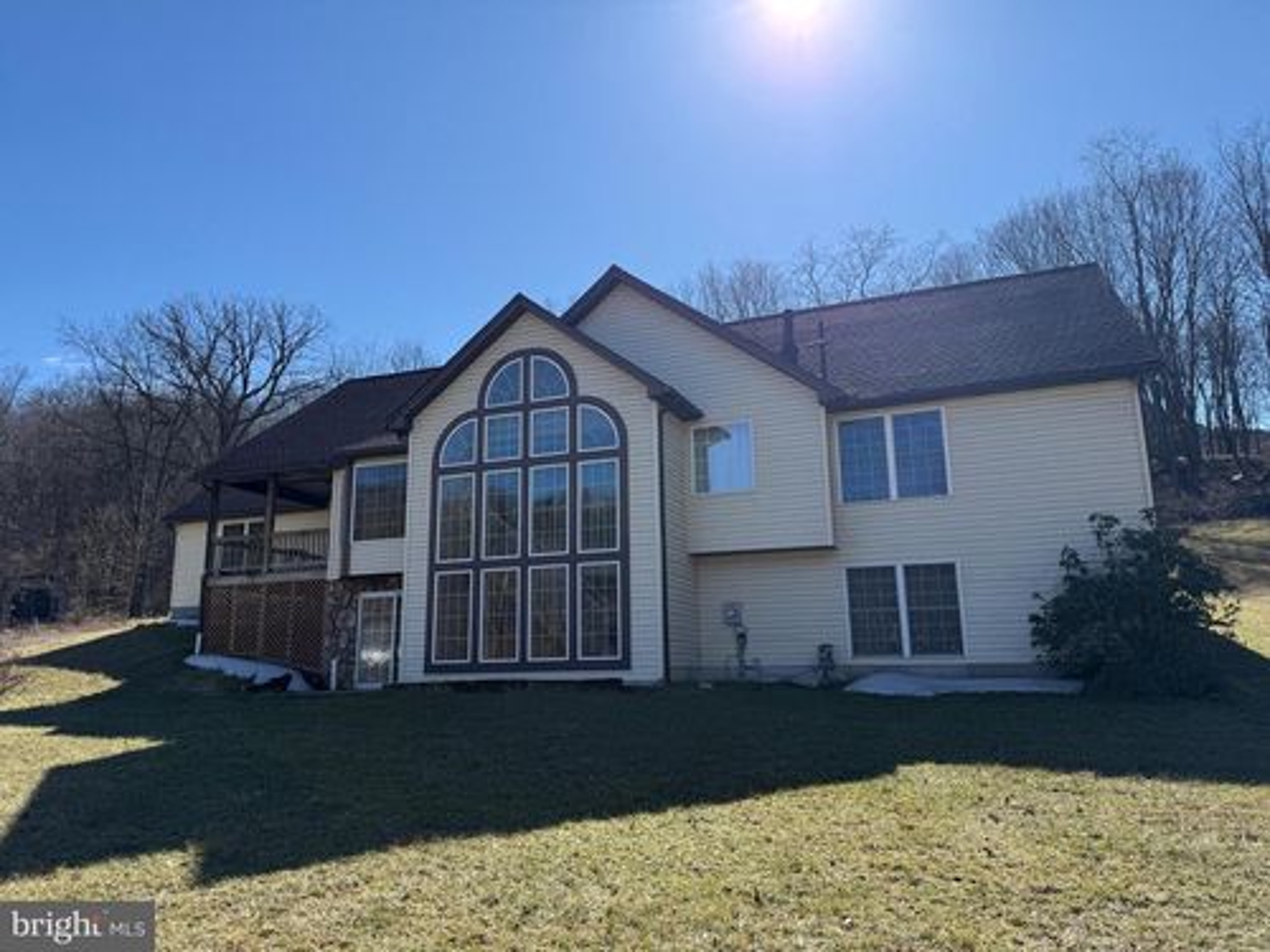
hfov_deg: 71.6
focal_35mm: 24
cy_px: 476
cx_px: 635
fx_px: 881
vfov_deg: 56.8
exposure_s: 1/4167
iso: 80
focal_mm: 6.76
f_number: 1.78
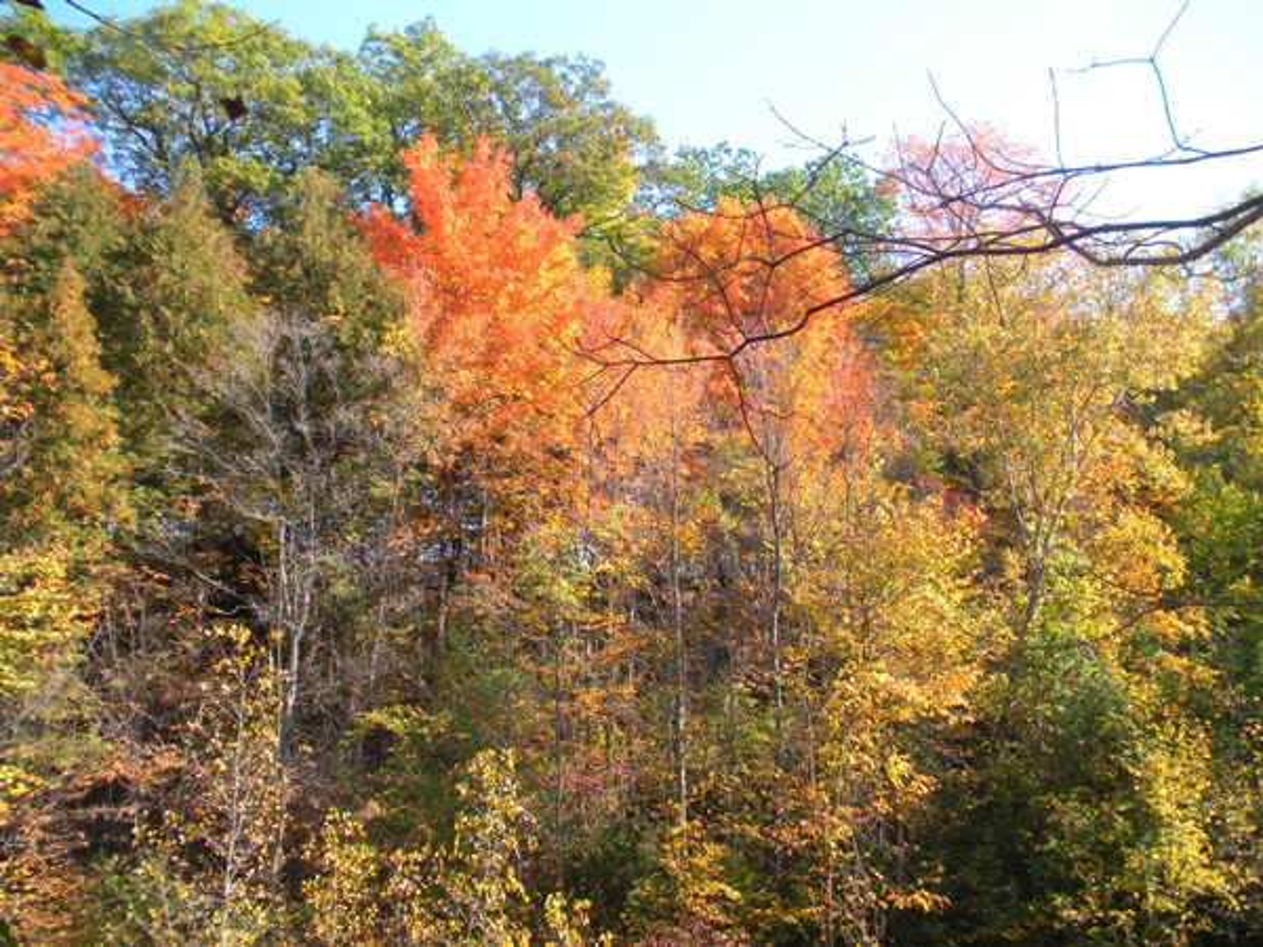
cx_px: 632
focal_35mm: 36
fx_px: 1313
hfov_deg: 51.4
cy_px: 474
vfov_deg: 39.7
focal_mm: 6.3
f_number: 3.5
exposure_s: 1/161
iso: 64
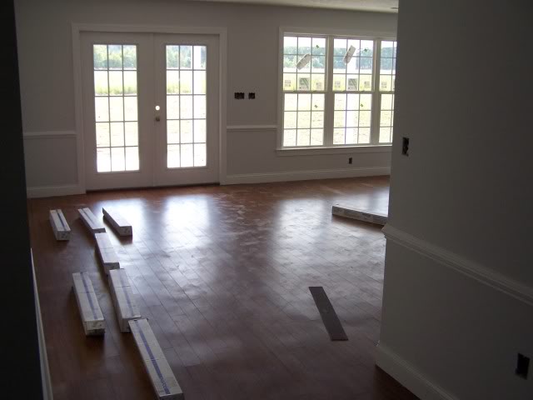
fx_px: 585
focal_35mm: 38
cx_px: 266
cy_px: 200
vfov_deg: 37.7
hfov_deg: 49.0
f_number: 2.8
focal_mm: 6.3
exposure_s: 1/250
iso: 140
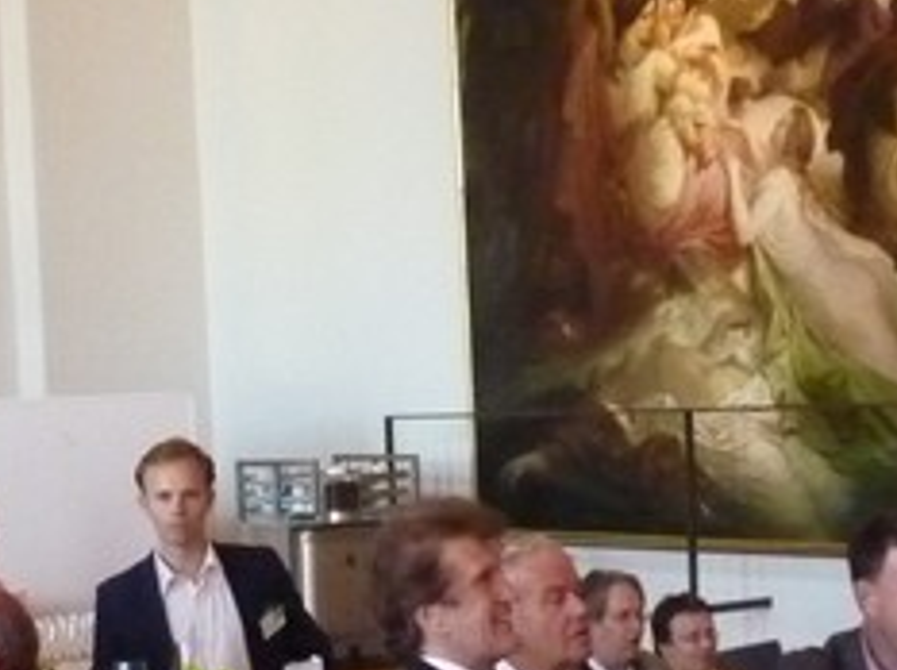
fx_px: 2225
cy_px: 554
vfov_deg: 17.0
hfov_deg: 22.8
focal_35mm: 86
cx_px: 500
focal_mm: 4.1
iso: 800
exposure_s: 1/60
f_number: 3.3
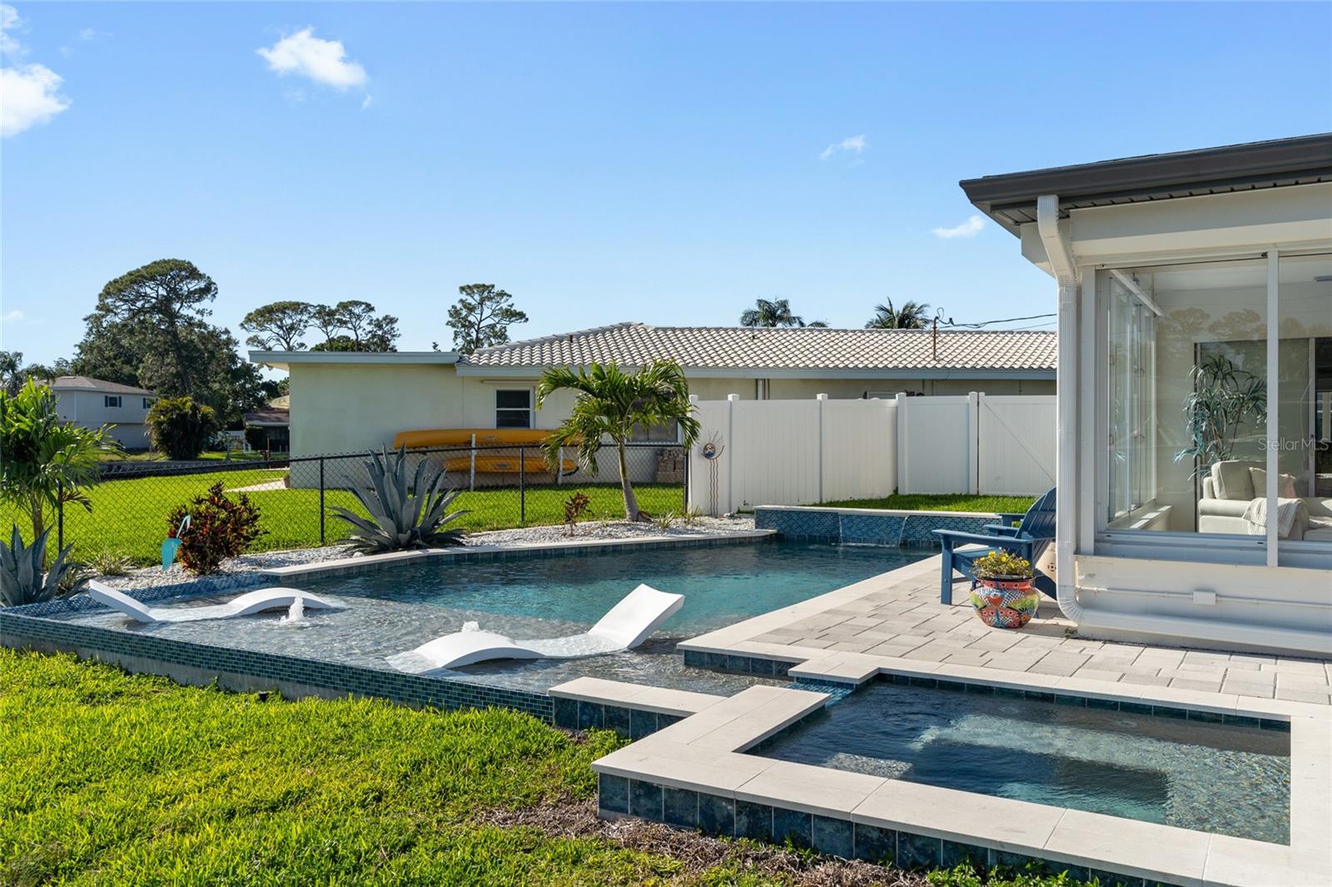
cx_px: 666
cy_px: 444
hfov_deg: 65.5
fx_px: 1036
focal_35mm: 28
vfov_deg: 46.4
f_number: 9
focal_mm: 28
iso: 250
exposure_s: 1/400
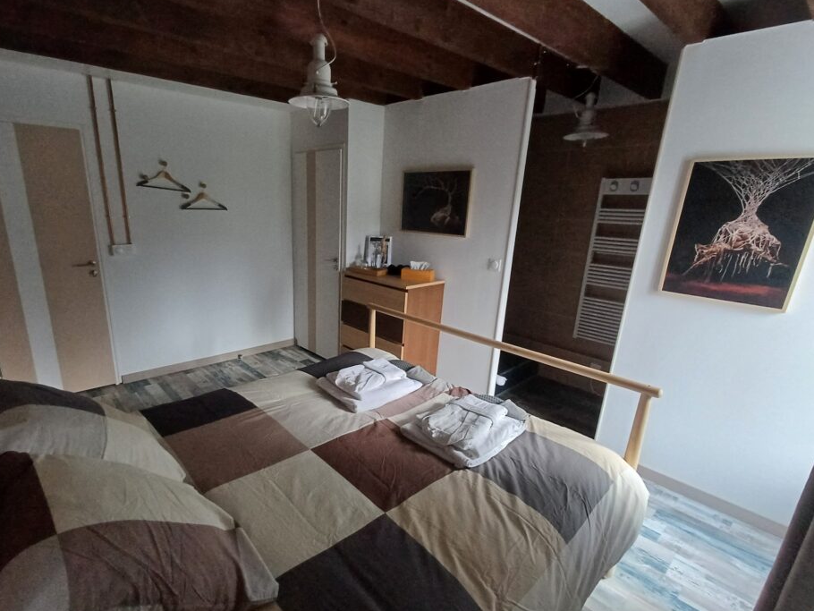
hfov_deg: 87.3
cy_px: 319
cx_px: 358
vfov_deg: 71.6
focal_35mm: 18
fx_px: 423
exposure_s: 1/33
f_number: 2.2
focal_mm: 1.64
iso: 125
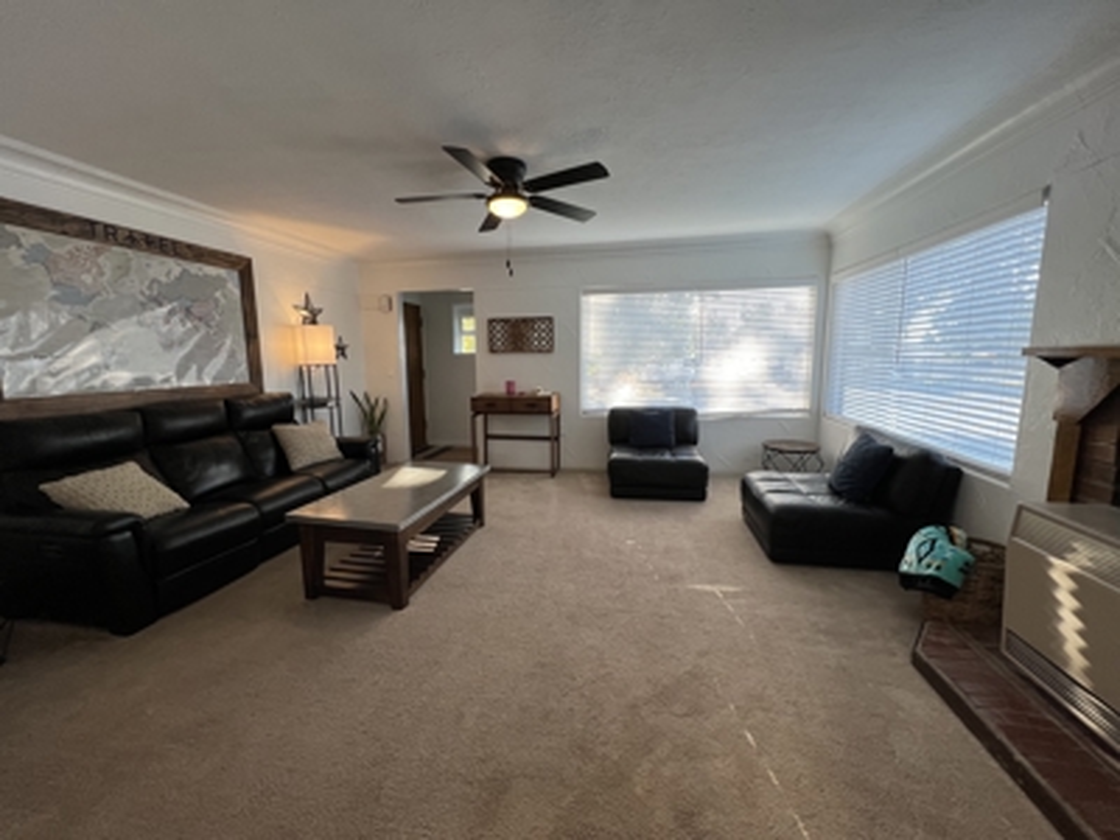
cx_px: 560
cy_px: 420
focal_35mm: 13
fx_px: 421
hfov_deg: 106.2
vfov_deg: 89.9
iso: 100
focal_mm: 1.57
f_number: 1.8
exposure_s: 1/120
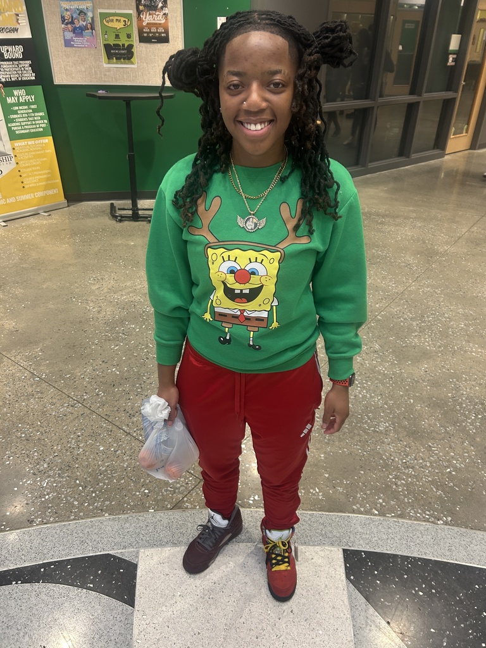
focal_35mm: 26
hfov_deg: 53.1
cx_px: 243
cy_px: 324
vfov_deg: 67.3
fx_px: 487
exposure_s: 1/60
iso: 200
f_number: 1.5
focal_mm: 5.7
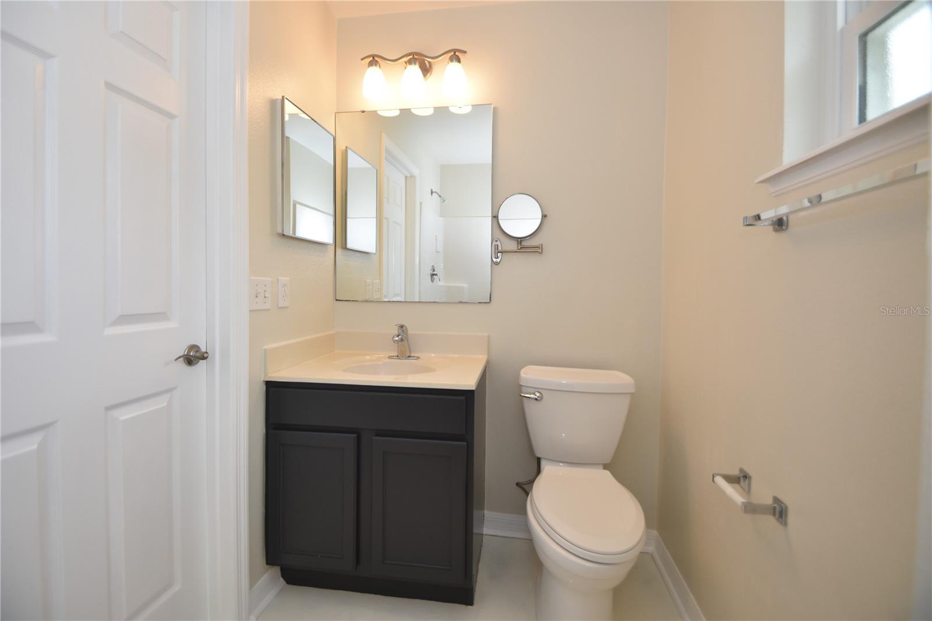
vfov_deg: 77.3
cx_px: 466
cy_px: 310
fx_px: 388
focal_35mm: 15
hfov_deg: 100.4
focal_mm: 10
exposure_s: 1/60
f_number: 4
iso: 280
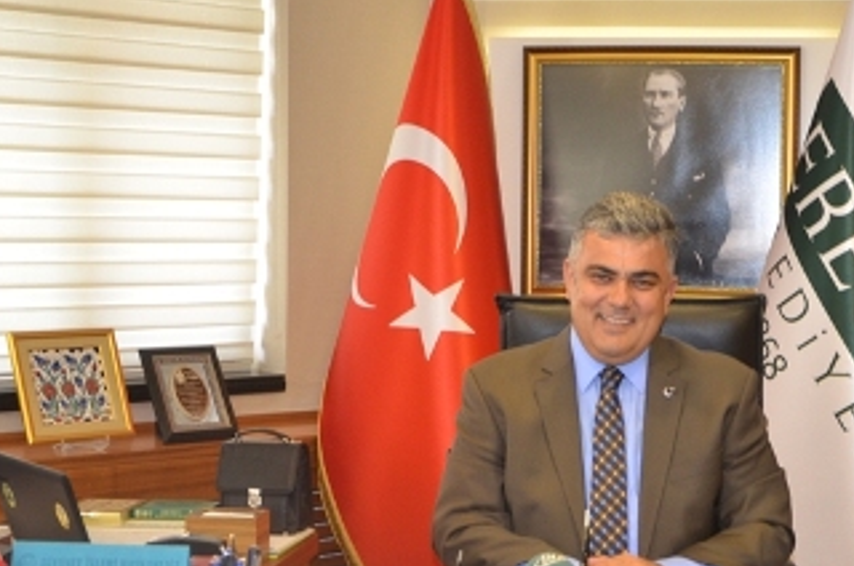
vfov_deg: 18.1
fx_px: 1776
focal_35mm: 75
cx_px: 622
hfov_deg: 26.8
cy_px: 315
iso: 720
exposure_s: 1/60
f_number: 4
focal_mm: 25
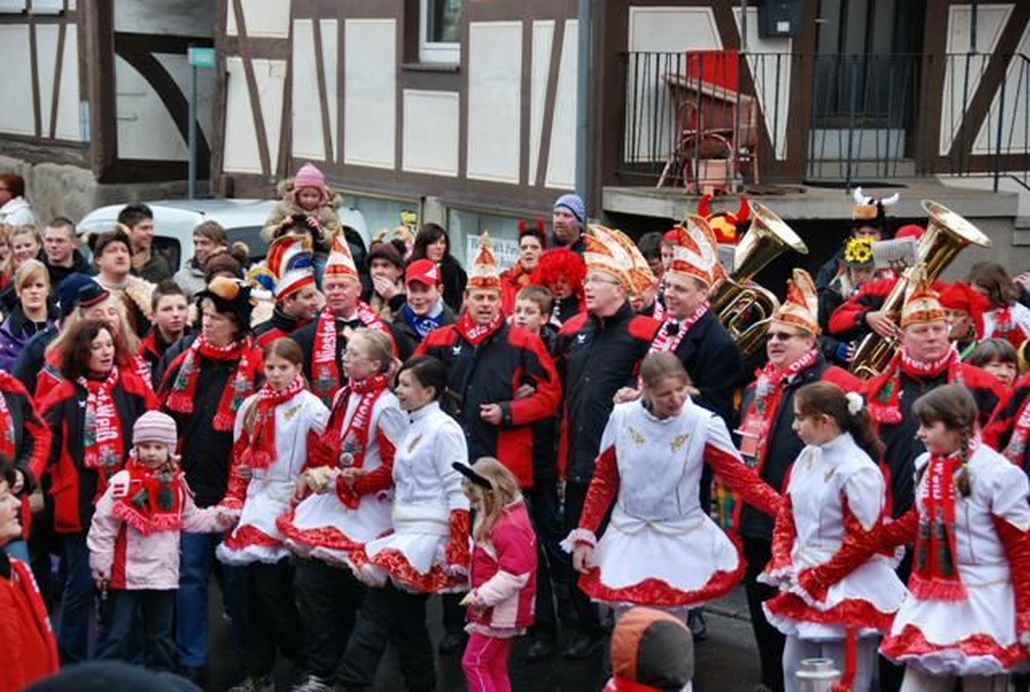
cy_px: 346
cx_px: 515
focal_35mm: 98
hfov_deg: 20.9
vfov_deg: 14.1
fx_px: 2796
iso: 200
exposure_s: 1/125
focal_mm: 65
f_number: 5
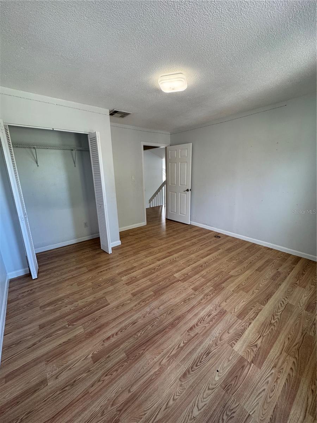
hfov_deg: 85.7
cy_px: 212
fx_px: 171
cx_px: 158
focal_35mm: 14
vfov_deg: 102.1
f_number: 2.2
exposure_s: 1/120
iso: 200
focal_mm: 2.22
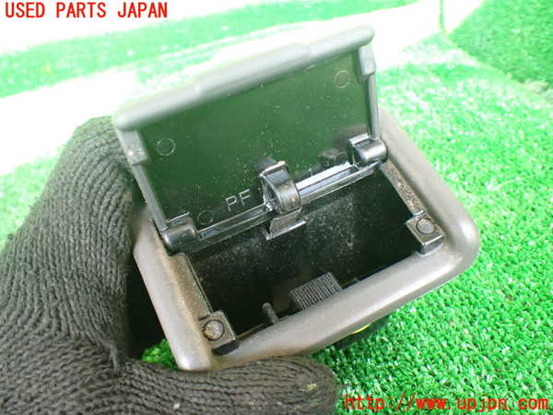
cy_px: 208
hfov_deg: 60.0
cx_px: 276
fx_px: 479
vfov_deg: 46.8
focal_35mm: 30
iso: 500
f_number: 2.3
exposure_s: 1/125
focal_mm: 5.4
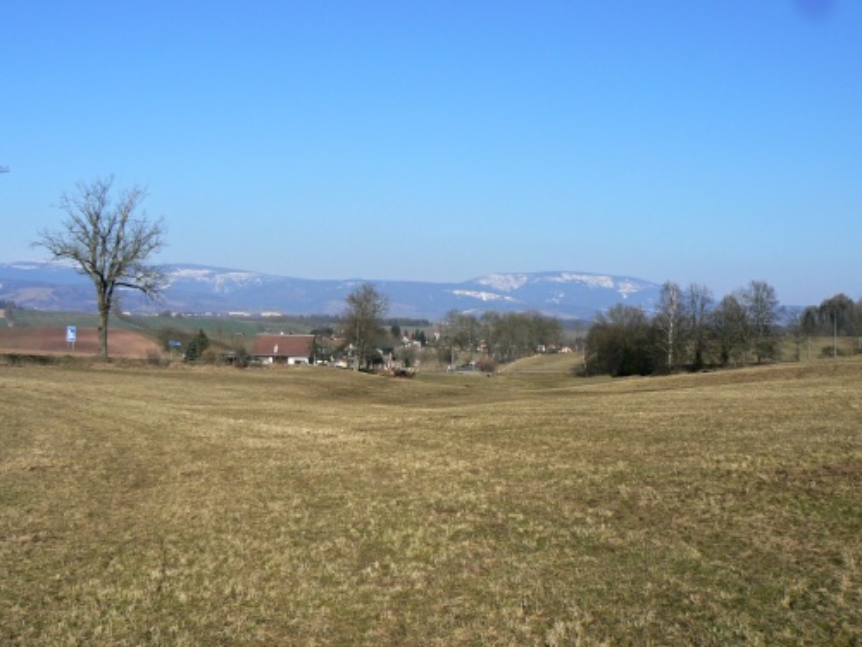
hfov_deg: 51.4
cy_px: 324
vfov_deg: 39.7
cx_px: 431
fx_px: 896
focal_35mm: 36
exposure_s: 1/500
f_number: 7.1
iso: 80
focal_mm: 6
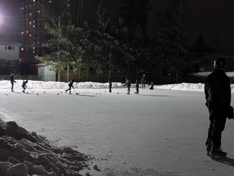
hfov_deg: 36.8
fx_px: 352
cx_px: 117
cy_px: 88
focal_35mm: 52
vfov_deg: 28.0
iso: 1000
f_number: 2
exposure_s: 1/30
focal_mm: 6
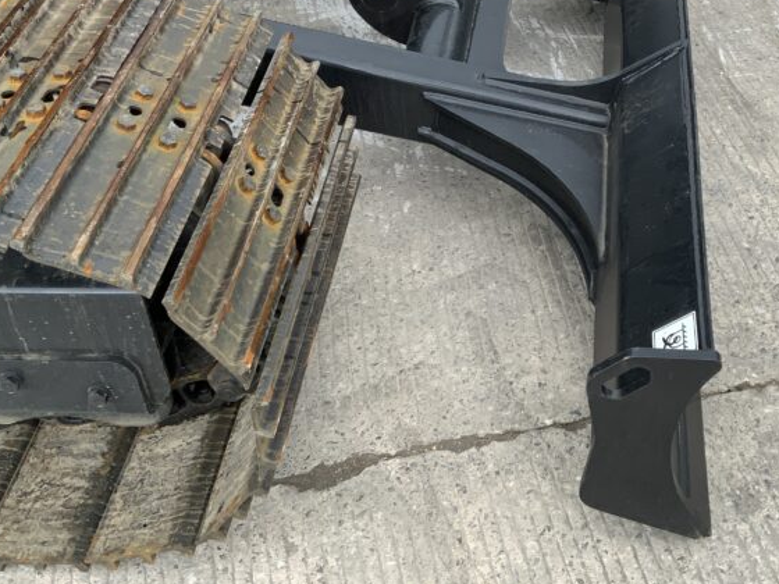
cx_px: 563
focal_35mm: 53
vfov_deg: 26.8
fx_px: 1193
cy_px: 90
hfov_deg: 35.5
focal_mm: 3
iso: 16
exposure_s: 1/149
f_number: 1.8
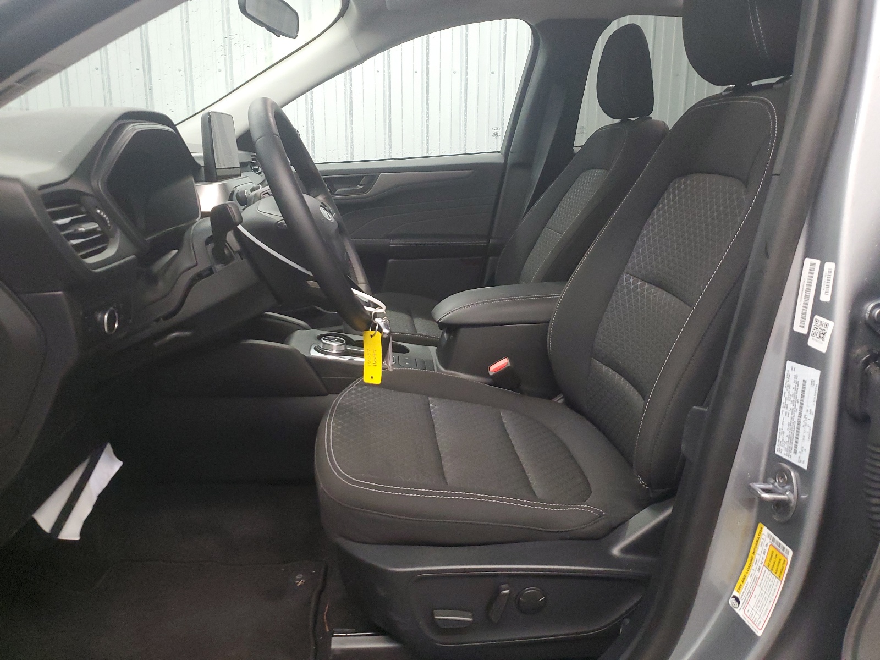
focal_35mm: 26
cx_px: 440
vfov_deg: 53.1
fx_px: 661
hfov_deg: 67.3
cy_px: 330
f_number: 1.5
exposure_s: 1/20
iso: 294
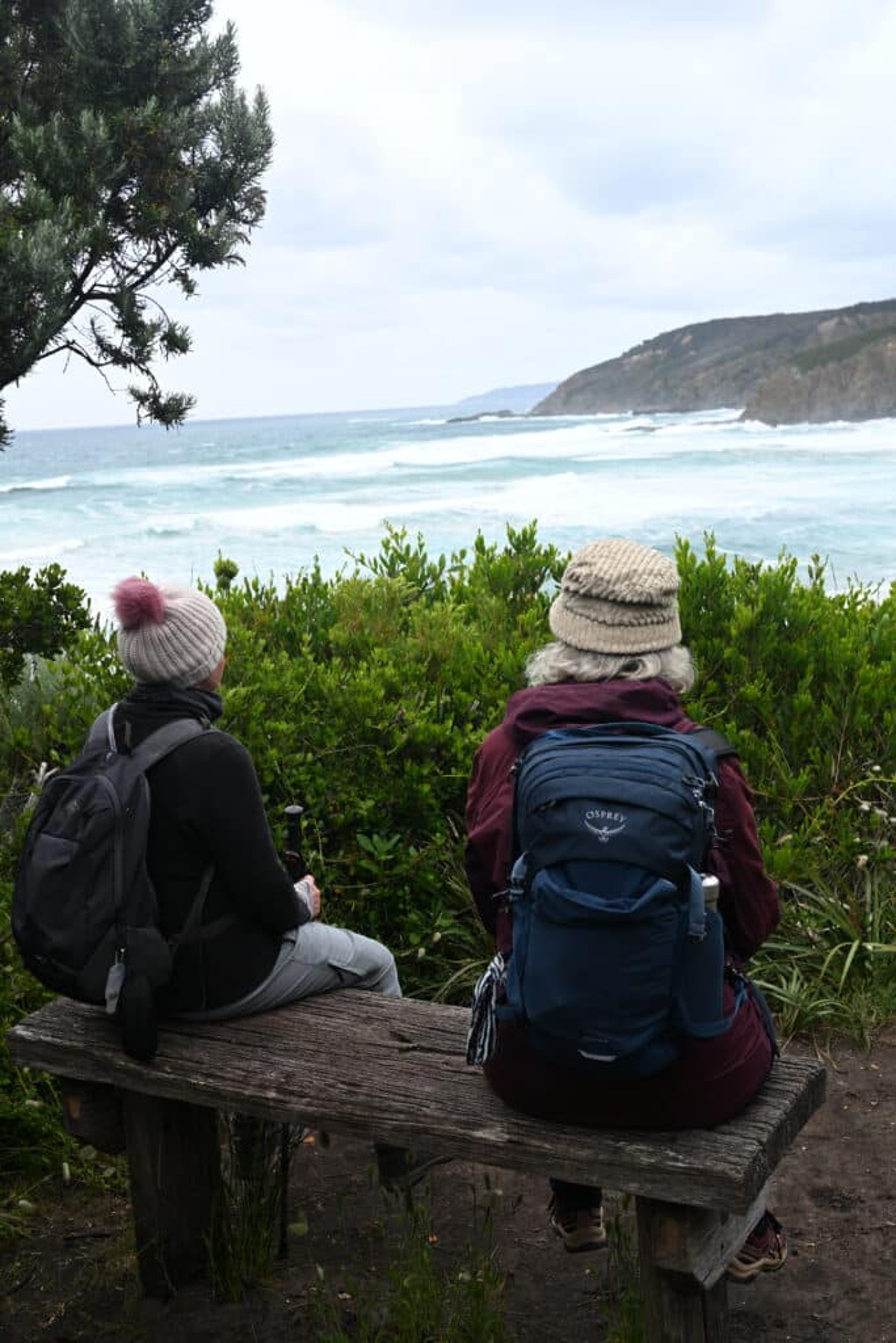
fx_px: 1493
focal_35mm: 40
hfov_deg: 33.4
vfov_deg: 48.5
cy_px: 672
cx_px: 448
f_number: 7.1
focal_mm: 40
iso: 100
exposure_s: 1/200
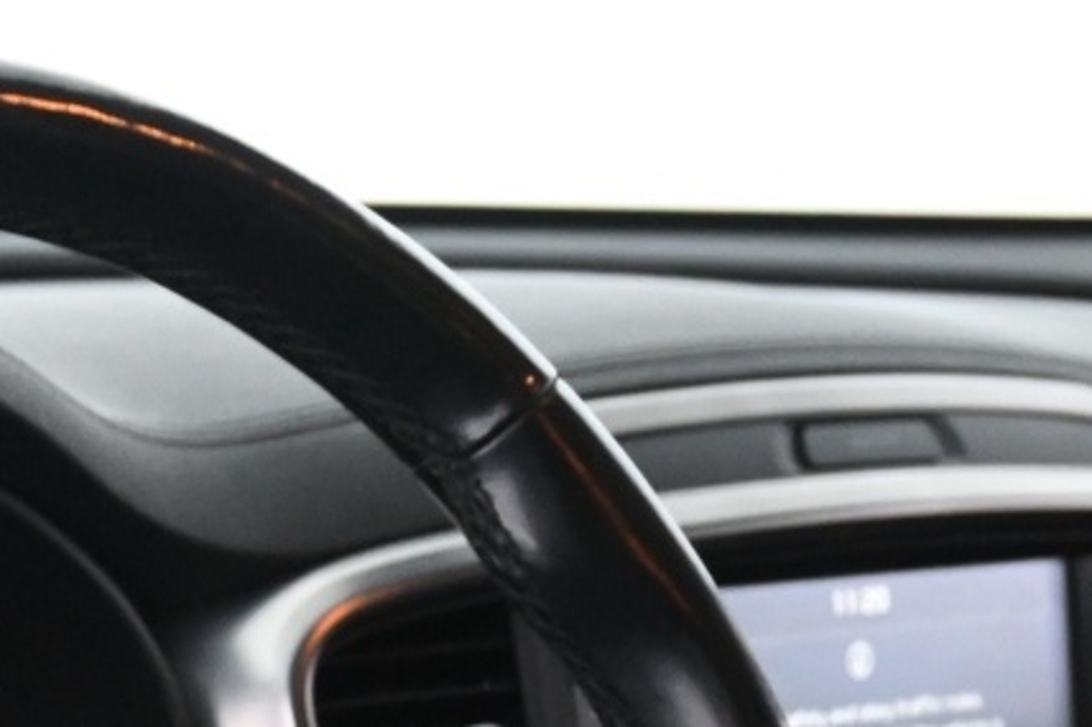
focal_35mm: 128
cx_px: -13
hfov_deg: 15.7
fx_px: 3876
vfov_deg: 10.1
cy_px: 1303
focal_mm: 22.5
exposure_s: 1/40
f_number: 4
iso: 2800
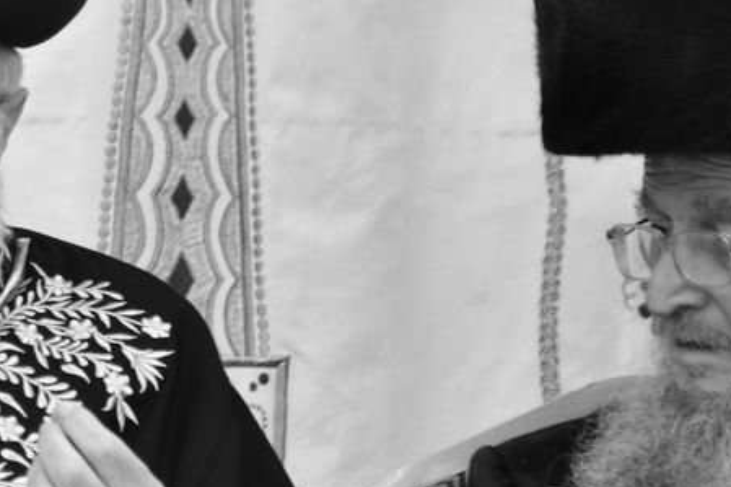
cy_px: 160
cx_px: -296
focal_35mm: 624
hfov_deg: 3.3
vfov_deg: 2.2
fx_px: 12665
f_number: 5.6
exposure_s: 1/100
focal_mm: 200
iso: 1600
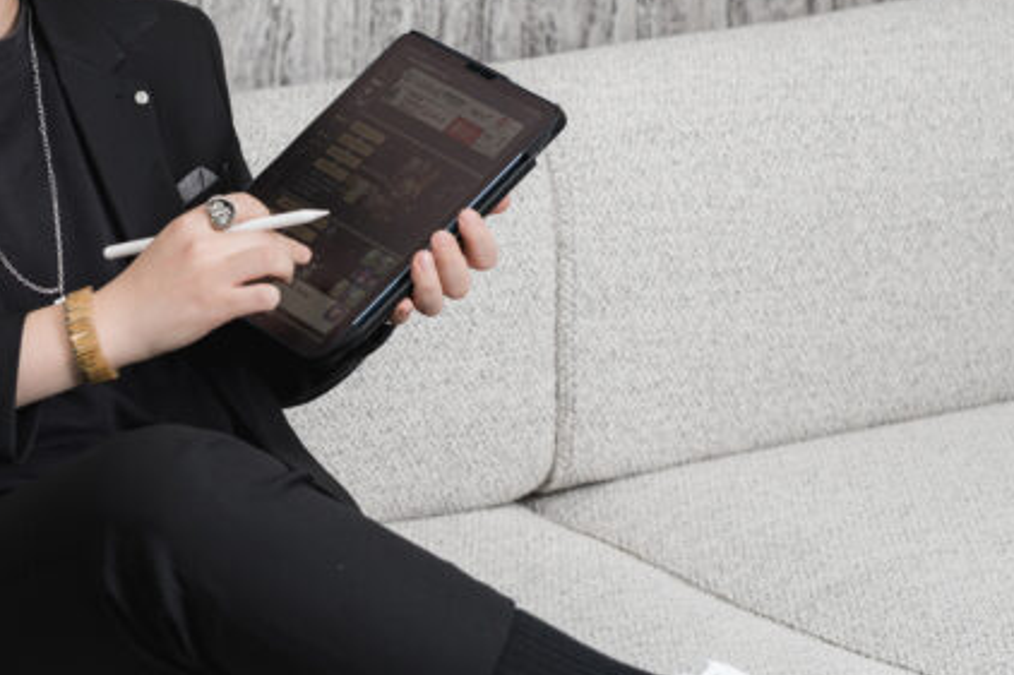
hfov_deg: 11.9
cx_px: -96
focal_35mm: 170
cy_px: 227
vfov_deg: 8.1
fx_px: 4786
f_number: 2.8
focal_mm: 70
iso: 100
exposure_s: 1/250
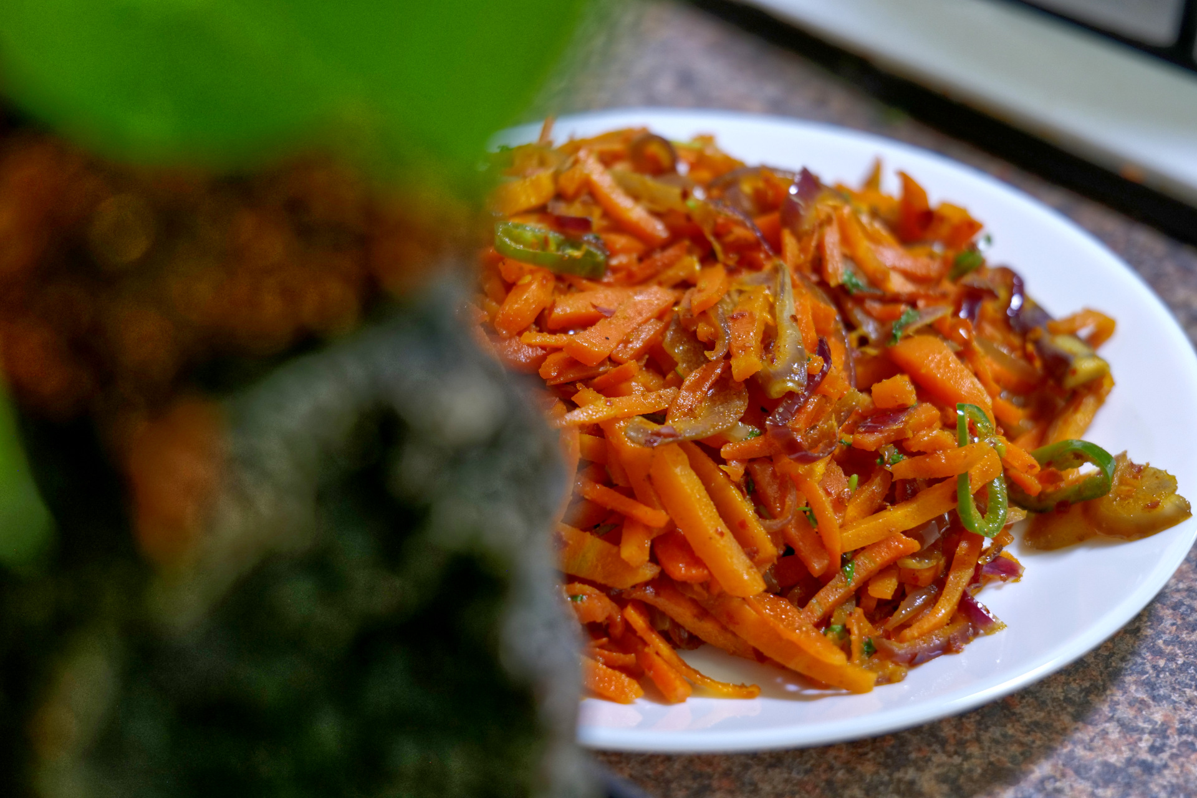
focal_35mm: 60
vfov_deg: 22.6
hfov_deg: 33.4
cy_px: 399
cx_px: 598
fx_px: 1995
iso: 1600
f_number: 5.6
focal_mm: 60
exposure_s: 1/80
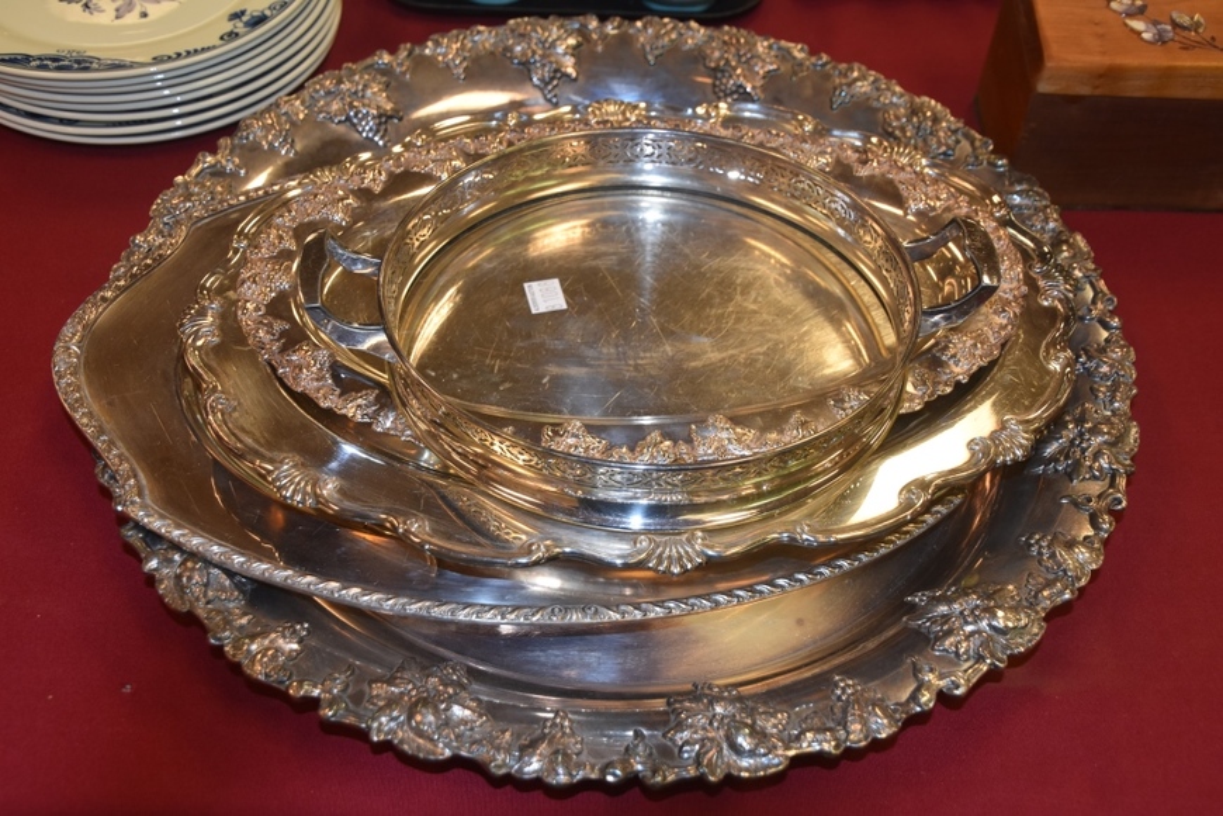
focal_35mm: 39
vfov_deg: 34.2
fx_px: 1325
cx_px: 612
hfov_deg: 49.6
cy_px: 408
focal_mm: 26
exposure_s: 1/60
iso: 560
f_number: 3.8
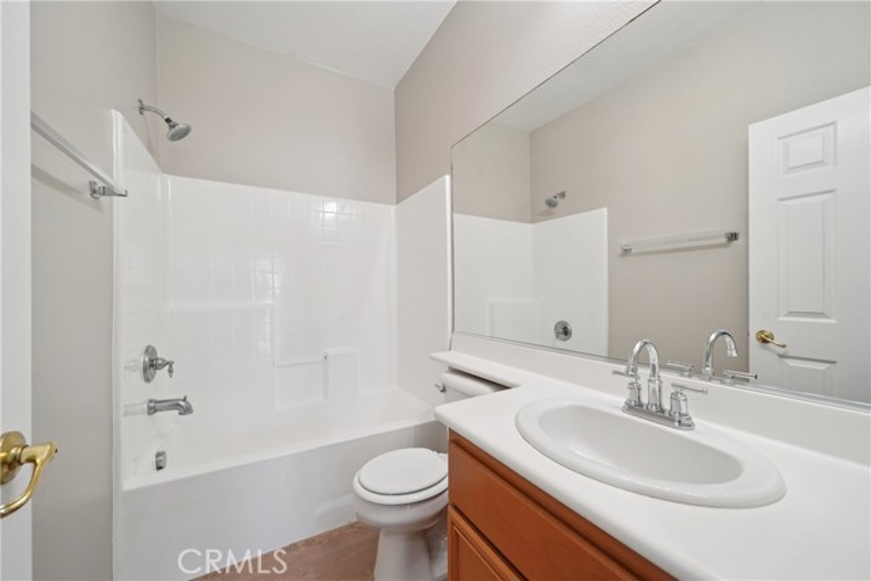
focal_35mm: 13
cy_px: 290
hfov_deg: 108.3
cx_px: 436
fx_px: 315
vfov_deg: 85.5
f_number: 8
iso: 320
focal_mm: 13
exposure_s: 1/30
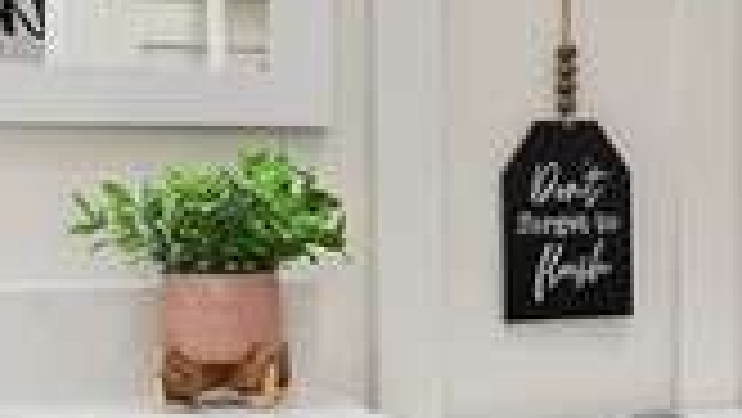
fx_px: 1791
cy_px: 110
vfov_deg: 13.3
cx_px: 1174
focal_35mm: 91
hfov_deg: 19.7
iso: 500
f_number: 10
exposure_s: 1/25
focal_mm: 14
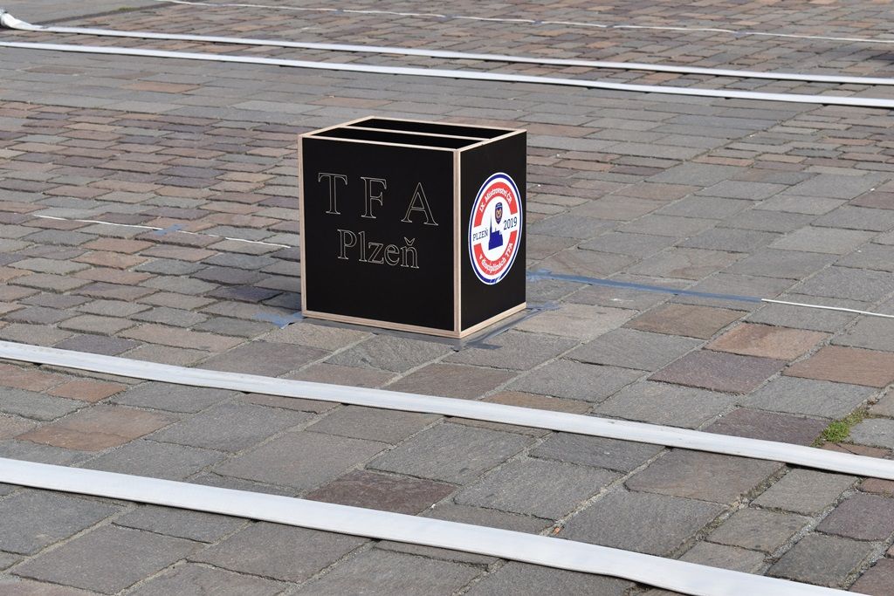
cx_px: 447
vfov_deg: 16.6
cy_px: 298
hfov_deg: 24.6
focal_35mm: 82
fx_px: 2049
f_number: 8
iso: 100
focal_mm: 55
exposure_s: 1/160
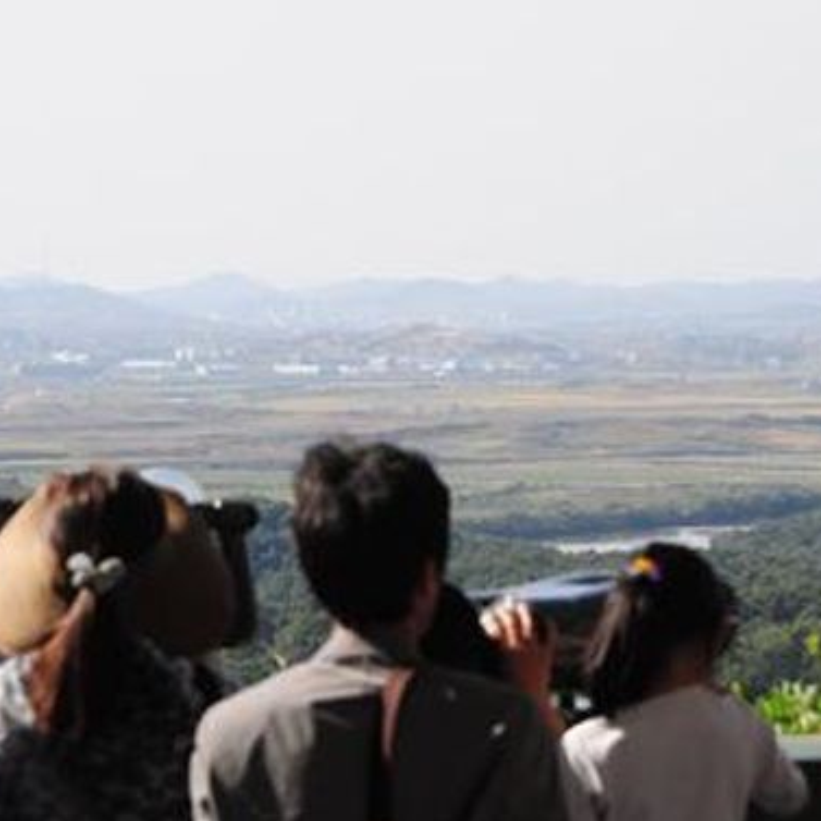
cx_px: 375
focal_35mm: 187
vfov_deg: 9.4
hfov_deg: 9.4
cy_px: 360
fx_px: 5011
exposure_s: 1/1250
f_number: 9
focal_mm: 85
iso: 1000
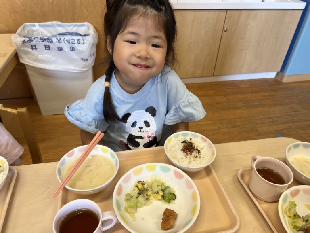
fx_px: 233
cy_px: 116
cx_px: 155
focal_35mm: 26
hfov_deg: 67.3
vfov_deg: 53.1
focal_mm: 5.7
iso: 100
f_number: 1.5
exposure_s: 1/120
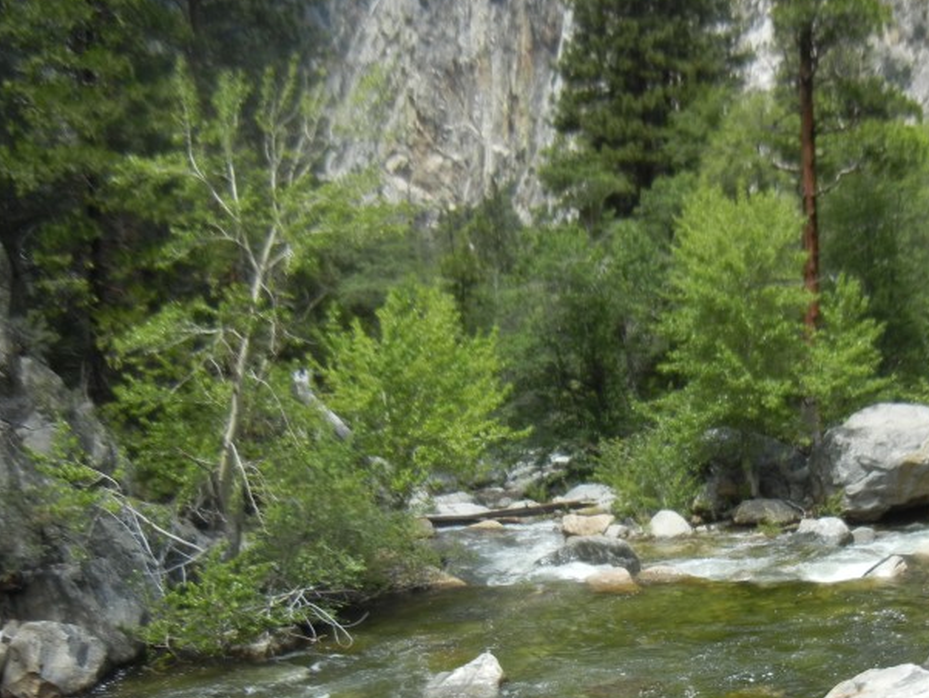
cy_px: 570
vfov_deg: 27.9
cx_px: 627
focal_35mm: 51
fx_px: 1369
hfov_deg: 37.0
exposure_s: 1/310
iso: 160
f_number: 7
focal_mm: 5.4
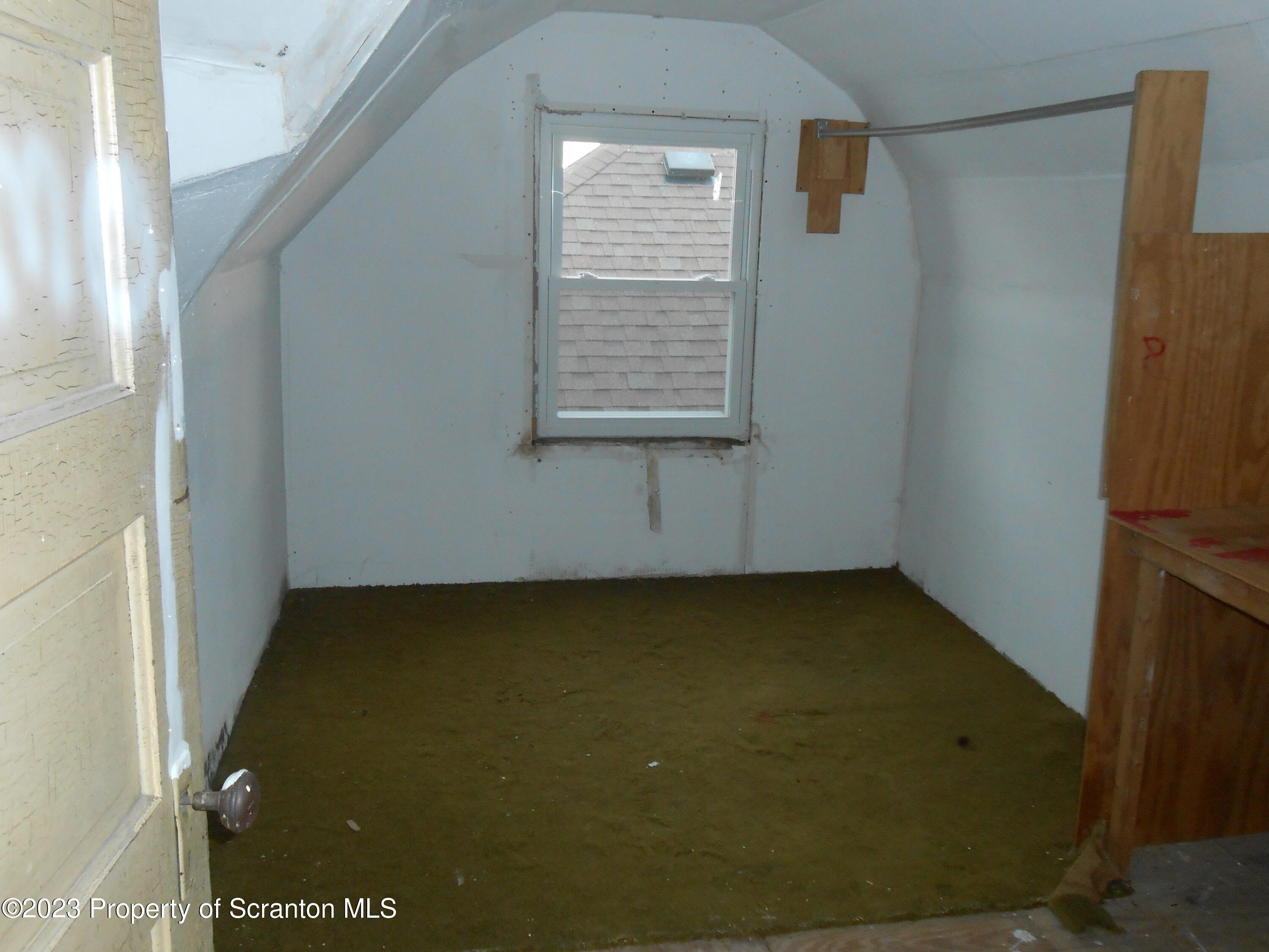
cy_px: 476
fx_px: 1100
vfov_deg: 46.8
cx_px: 634
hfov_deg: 60.0
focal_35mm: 30
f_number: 3.8
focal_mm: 5.3
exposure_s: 1/25
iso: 250
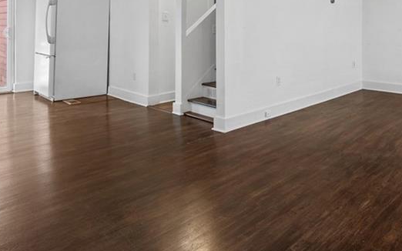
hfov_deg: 61.1
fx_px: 307
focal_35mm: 28
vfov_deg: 41.1
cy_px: 25
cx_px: 321
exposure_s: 1/1.67
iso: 400
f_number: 7.1
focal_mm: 14
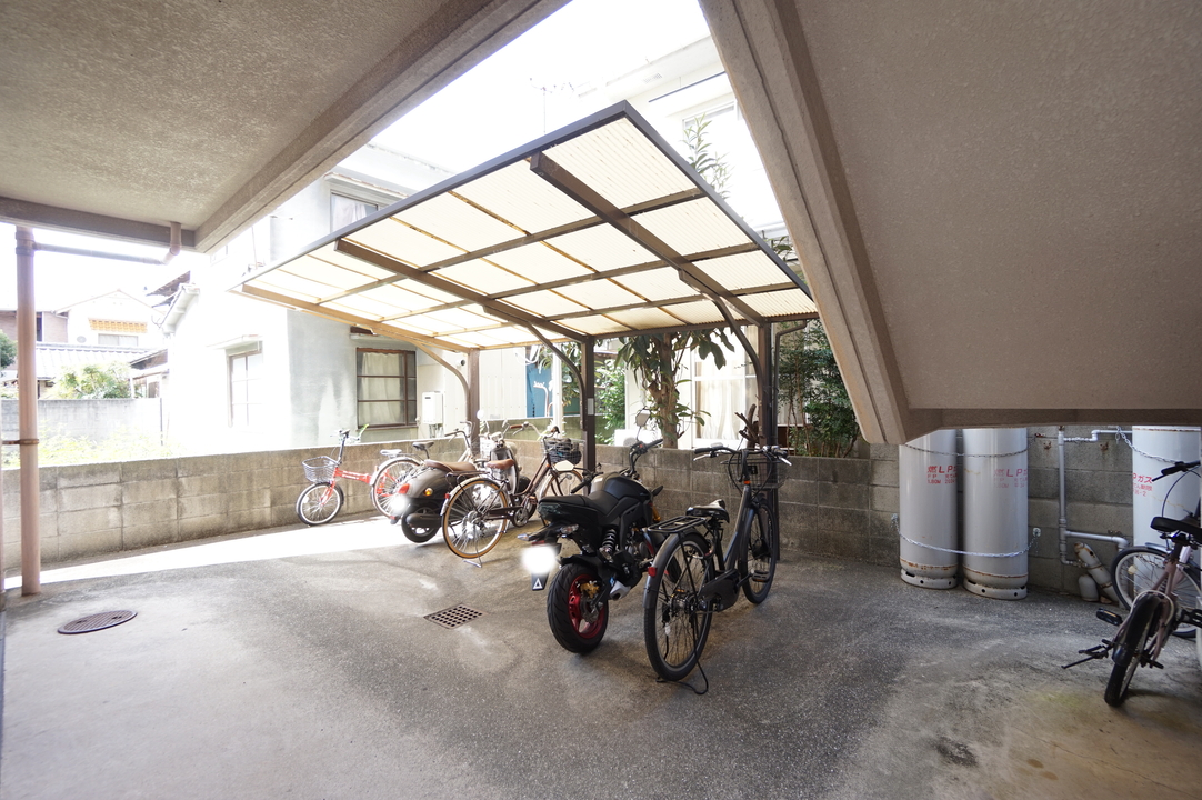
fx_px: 501
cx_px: 601
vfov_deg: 77.3
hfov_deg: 100.4
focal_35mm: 15
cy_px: 400
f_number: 4.5
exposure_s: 1/80
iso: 200
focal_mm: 10
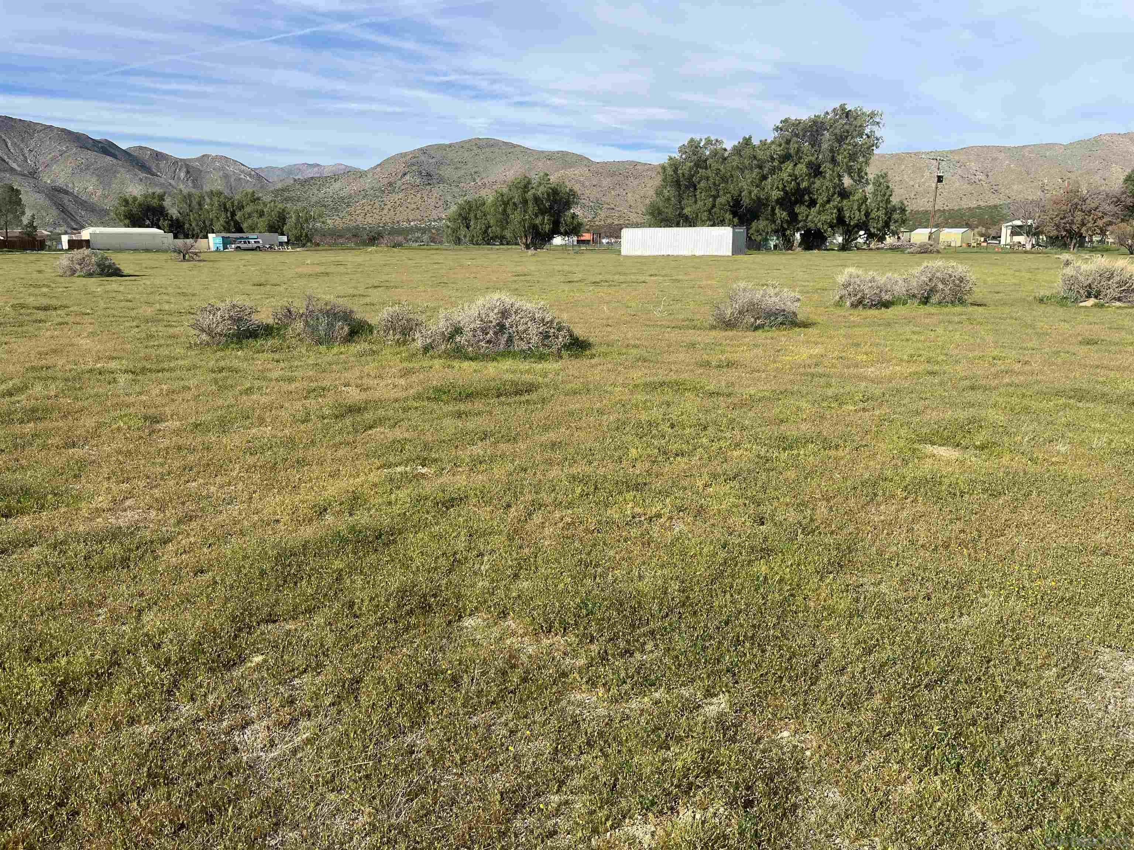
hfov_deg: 67.3
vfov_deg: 53.1
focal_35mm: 26
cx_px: 567
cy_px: 425
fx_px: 852
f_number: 1.6
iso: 50
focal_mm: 5.1
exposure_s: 1/3311
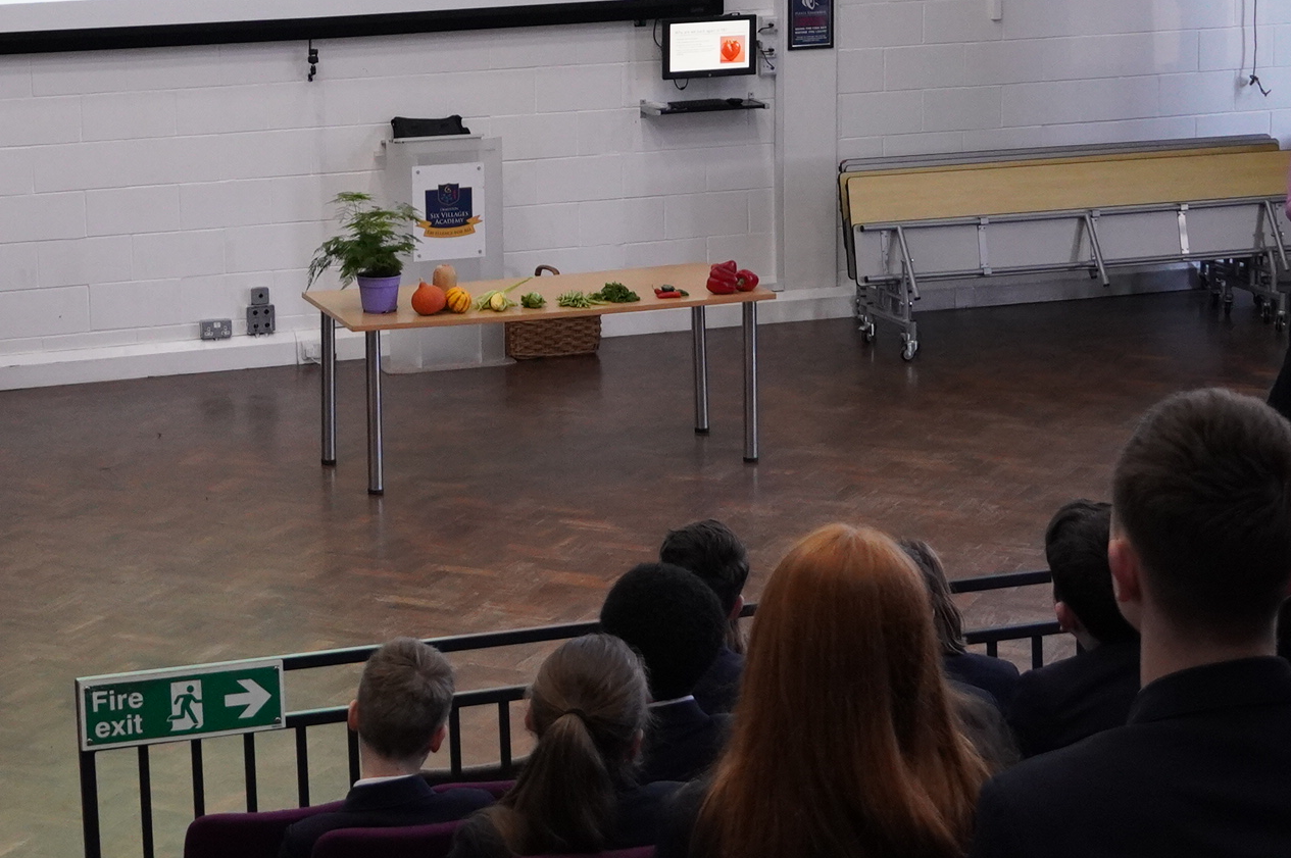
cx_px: 441
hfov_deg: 22.8
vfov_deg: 15.2
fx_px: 3195
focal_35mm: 89
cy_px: 239
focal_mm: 25
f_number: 4
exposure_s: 1/160
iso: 1600
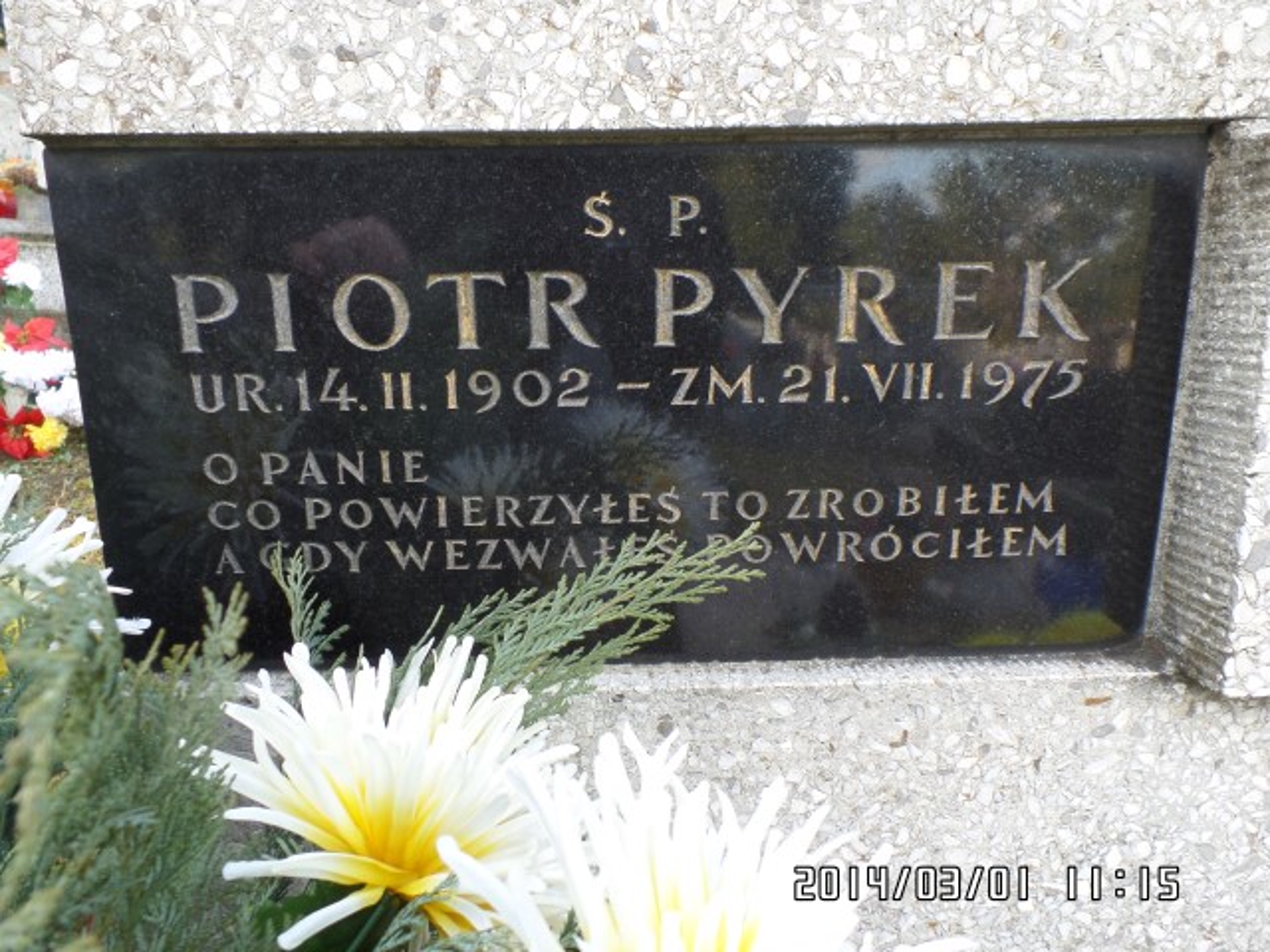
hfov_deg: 73.9
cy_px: 476
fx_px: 844
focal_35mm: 23
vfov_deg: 58.9
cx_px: 635
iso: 100
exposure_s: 1/60
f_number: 3.5
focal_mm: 4.1
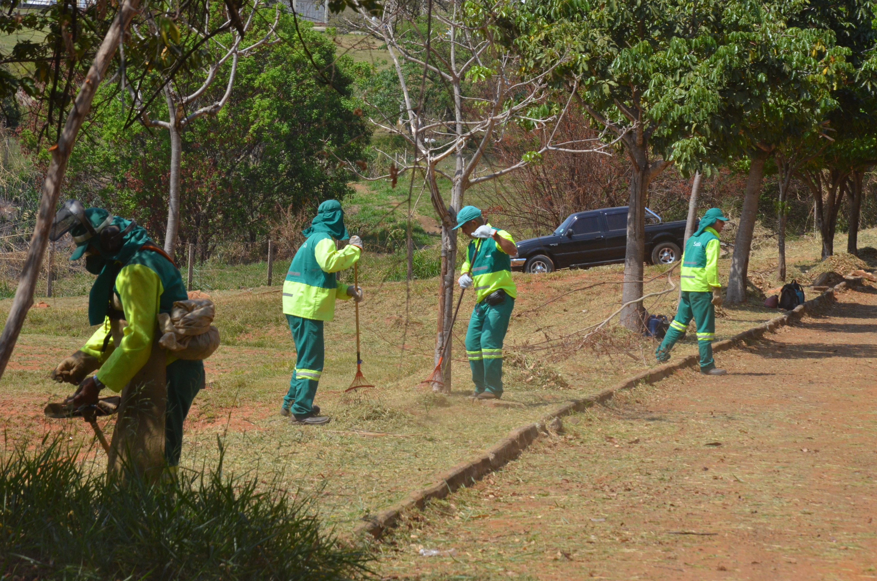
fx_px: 3829
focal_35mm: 158
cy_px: 290
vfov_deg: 8.7
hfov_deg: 13.1
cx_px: 438
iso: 800
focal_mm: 105
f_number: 14
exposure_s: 1/640
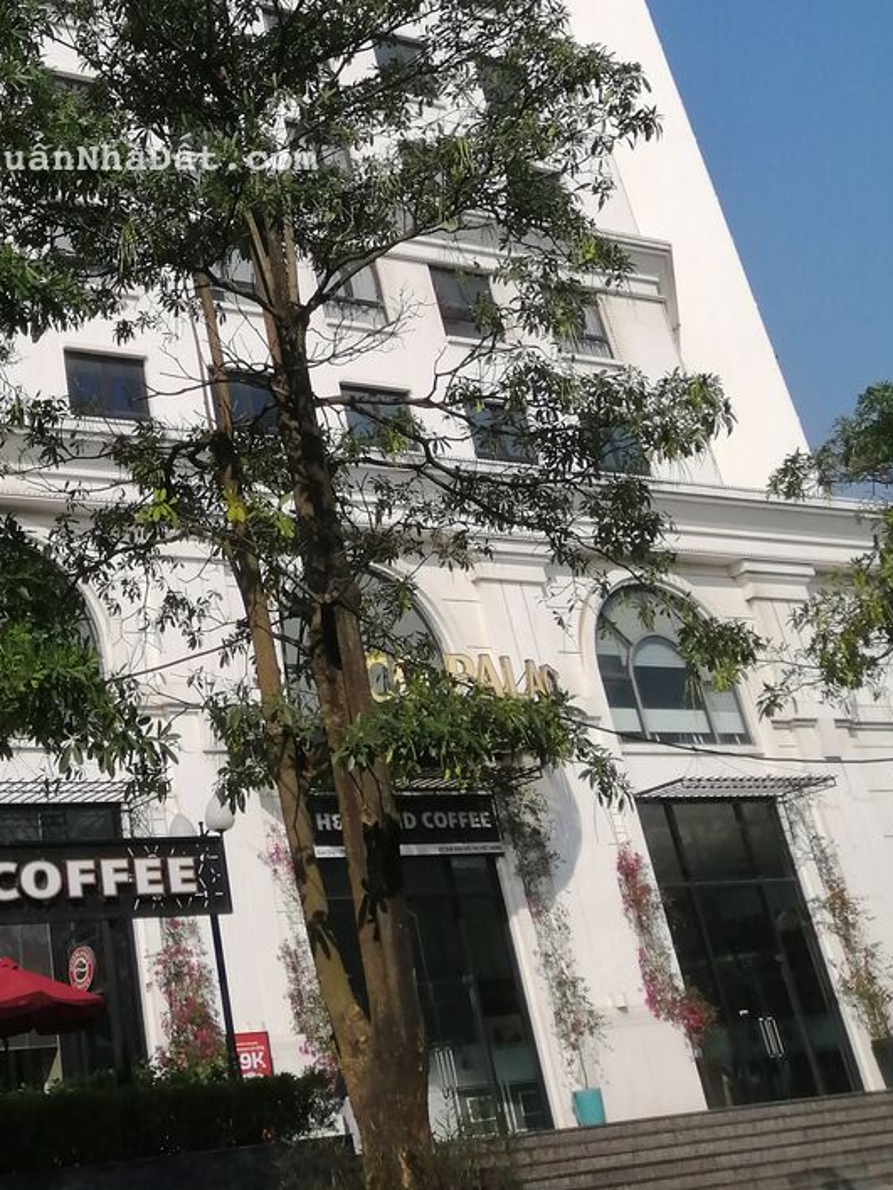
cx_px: 119
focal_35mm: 47
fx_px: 1617
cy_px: 134
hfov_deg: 29.8
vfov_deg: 37.9
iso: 50
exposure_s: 1/3623
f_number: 1.8
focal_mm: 3.6
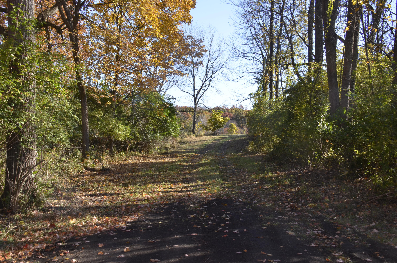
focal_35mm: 42
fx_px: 462
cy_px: 132
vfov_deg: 31.8
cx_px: 198
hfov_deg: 46.5
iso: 320
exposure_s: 1/250
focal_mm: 28
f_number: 7.1
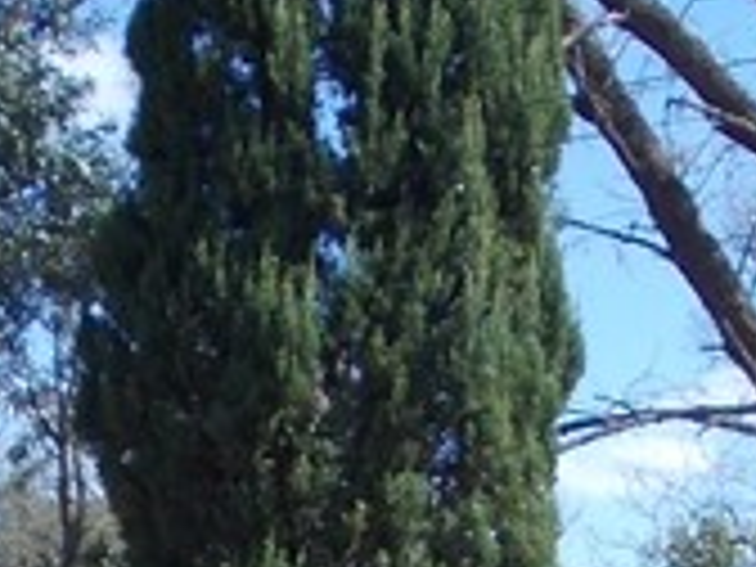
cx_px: 270
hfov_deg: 11.4
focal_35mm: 173
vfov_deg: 8.1
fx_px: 3778
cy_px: 1188
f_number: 6.2
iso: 80
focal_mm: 5.3
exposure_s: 1/160
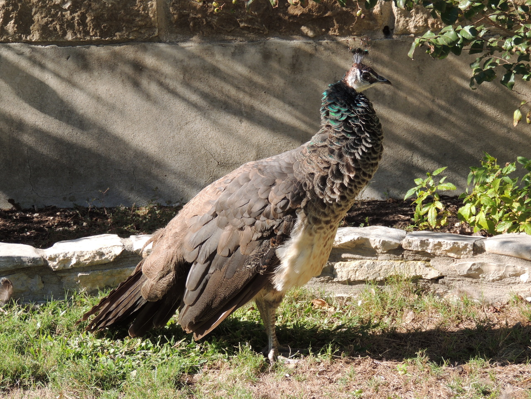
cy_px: 200
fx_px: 3068
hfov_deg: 9.9
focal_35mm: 200
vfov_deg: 7.4
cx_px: 266
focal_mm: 35.6
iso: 100
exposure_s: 1/250
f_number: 4.6
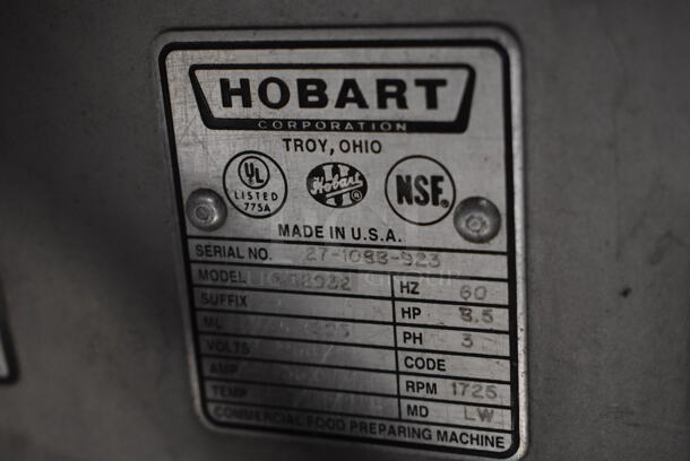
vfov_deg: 22.7
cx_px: 345
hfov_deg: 33.4
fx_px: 1151
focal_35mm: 60
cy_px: 230
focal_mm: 40
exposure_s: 1/40
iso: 3200
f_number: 4.8
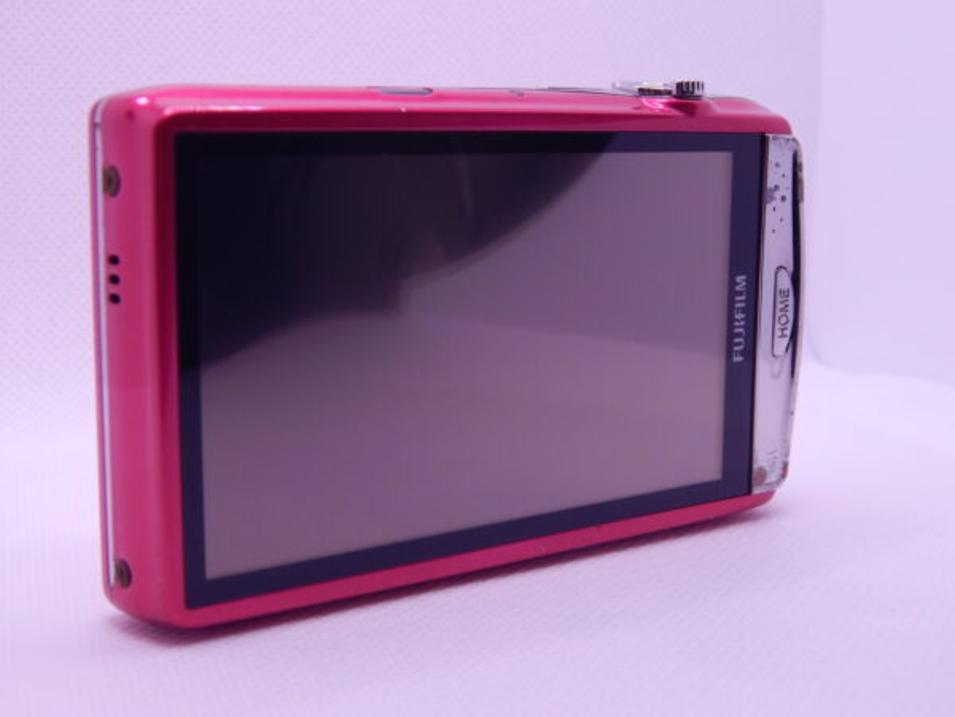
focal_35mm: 55
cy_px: 358
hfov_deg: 34.9
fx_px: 1517
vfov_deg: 26.6
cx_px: 478
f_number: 3.8
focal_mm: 9.7
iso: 180
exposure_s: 1/250
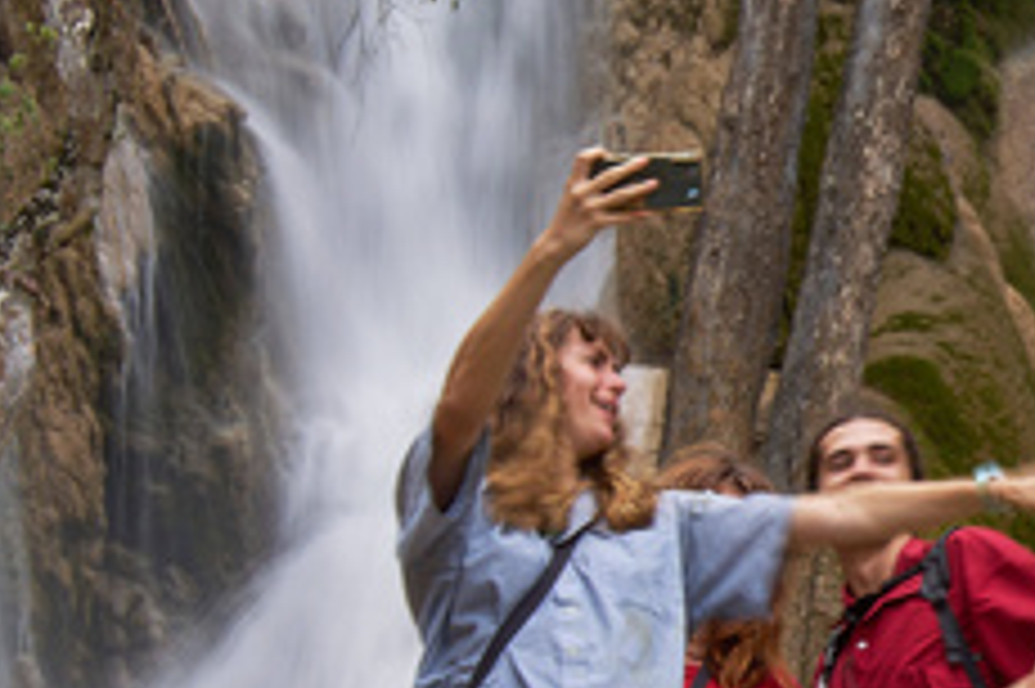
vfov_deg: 5.4
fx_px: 7297
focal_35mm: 254
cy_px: 506
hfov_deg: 8.0
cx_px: 1350
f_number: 16
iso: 50
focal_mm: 57
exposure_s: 1/10
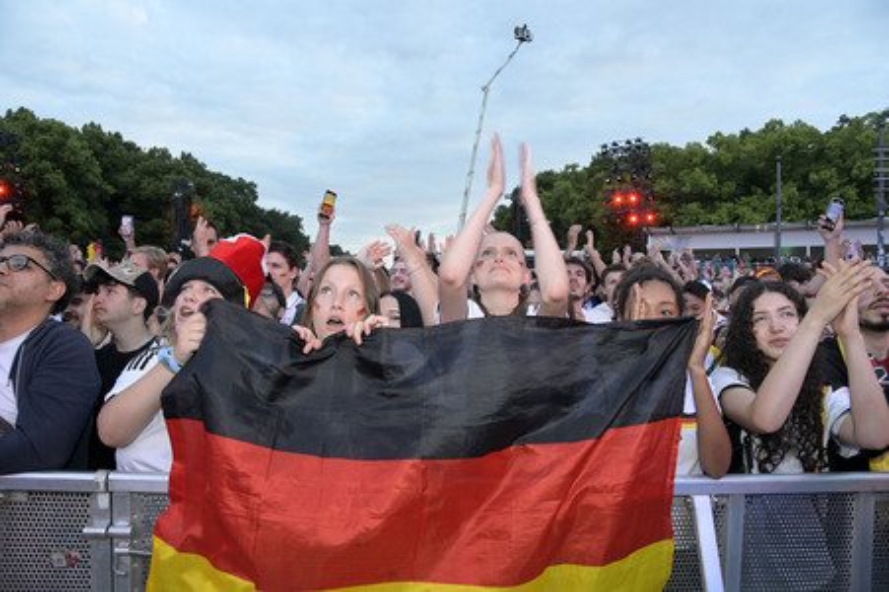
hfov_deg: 73.8
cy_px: 296
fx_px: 592
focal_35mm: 24
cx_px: 444
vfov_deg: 53.1
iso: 4000
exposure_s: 1/200
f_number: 8
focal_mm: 24
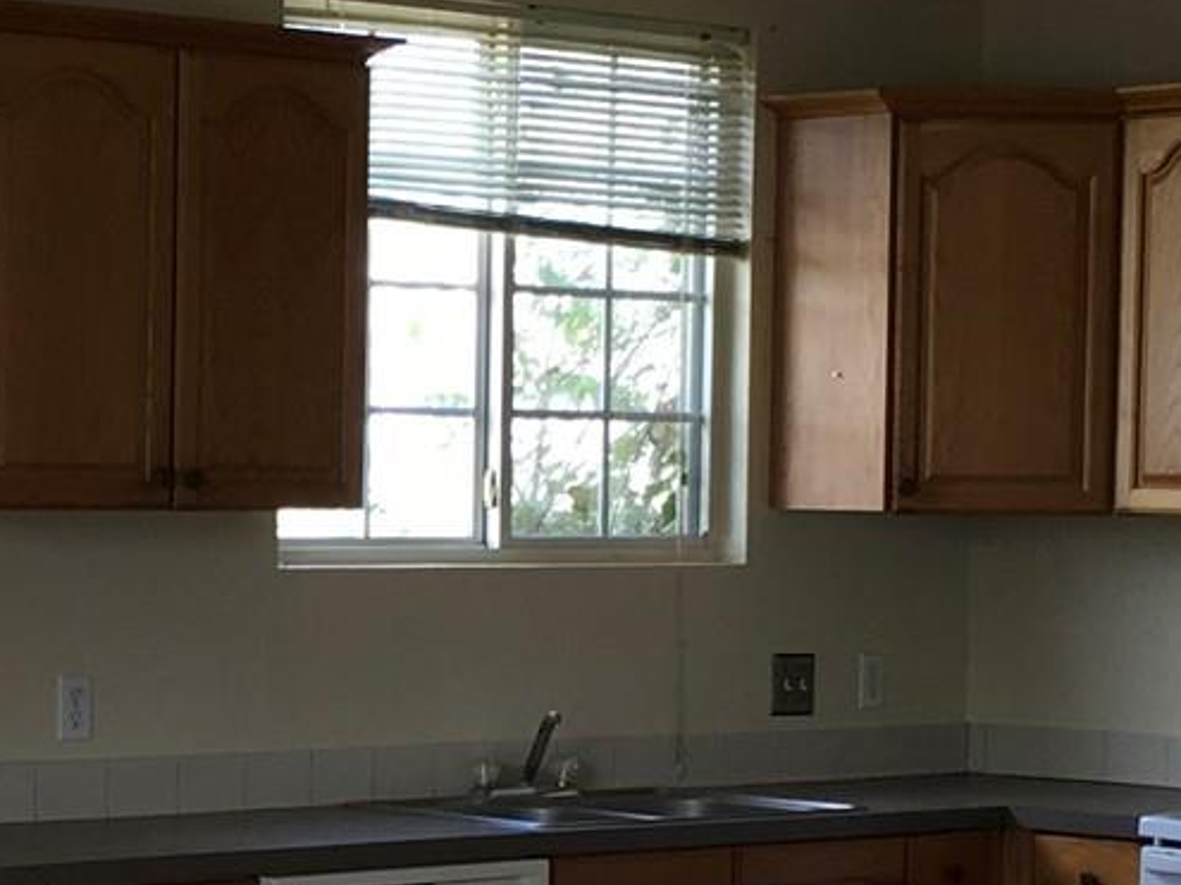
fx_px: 4093
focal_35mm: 120
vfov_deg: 12.3
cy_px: 730
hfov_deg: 16.3
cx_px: 291
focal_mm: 4.15
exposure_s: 1/60
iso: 32
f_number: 2.2
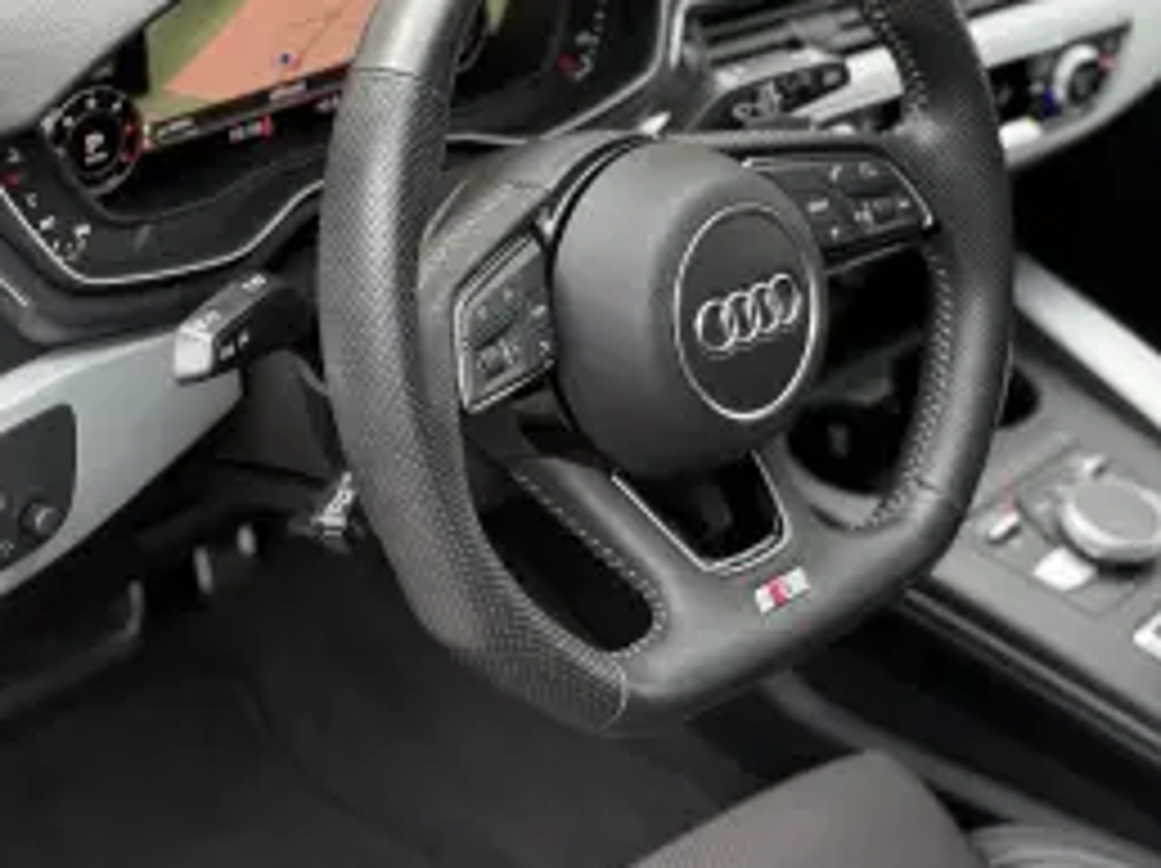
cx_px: 612
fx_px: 2245
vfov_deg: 21.8
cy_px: 301
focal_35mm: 67
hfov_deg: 29.0
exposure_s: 1/270
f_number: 1.78
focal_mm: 6.76
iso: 100
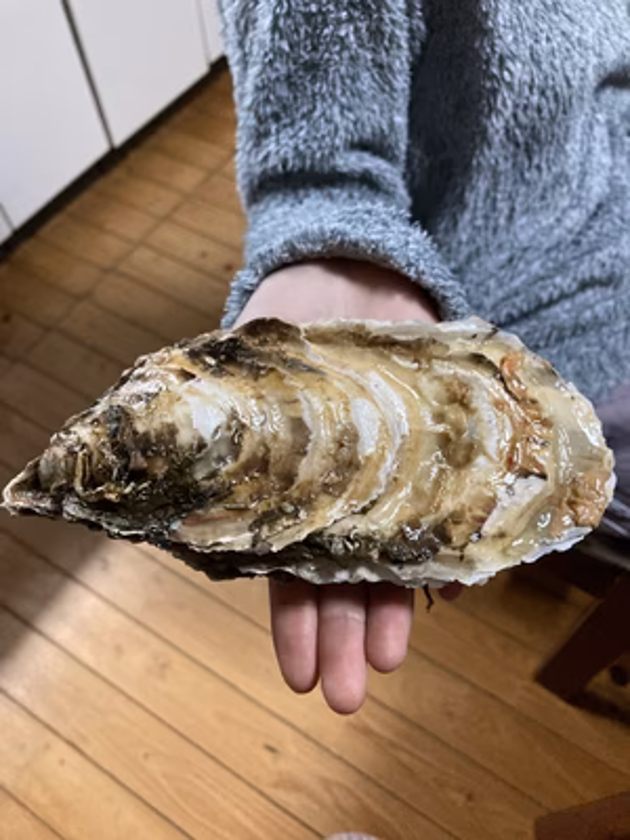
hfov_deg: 49.7
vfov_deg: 63.4
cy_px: 420
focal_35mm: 28
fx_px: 679
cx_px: 315
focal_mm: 3.99
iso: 320
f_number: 1.8
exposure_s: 1/44
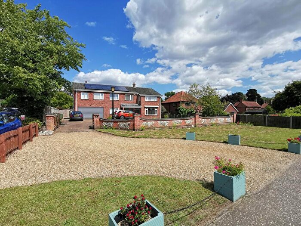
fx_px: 148
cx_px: 150
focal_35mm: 17
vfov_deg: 74.7
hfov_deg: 91.0
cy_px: 113
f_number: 2.2
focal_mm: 2.26
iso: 50
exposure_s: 1/1214
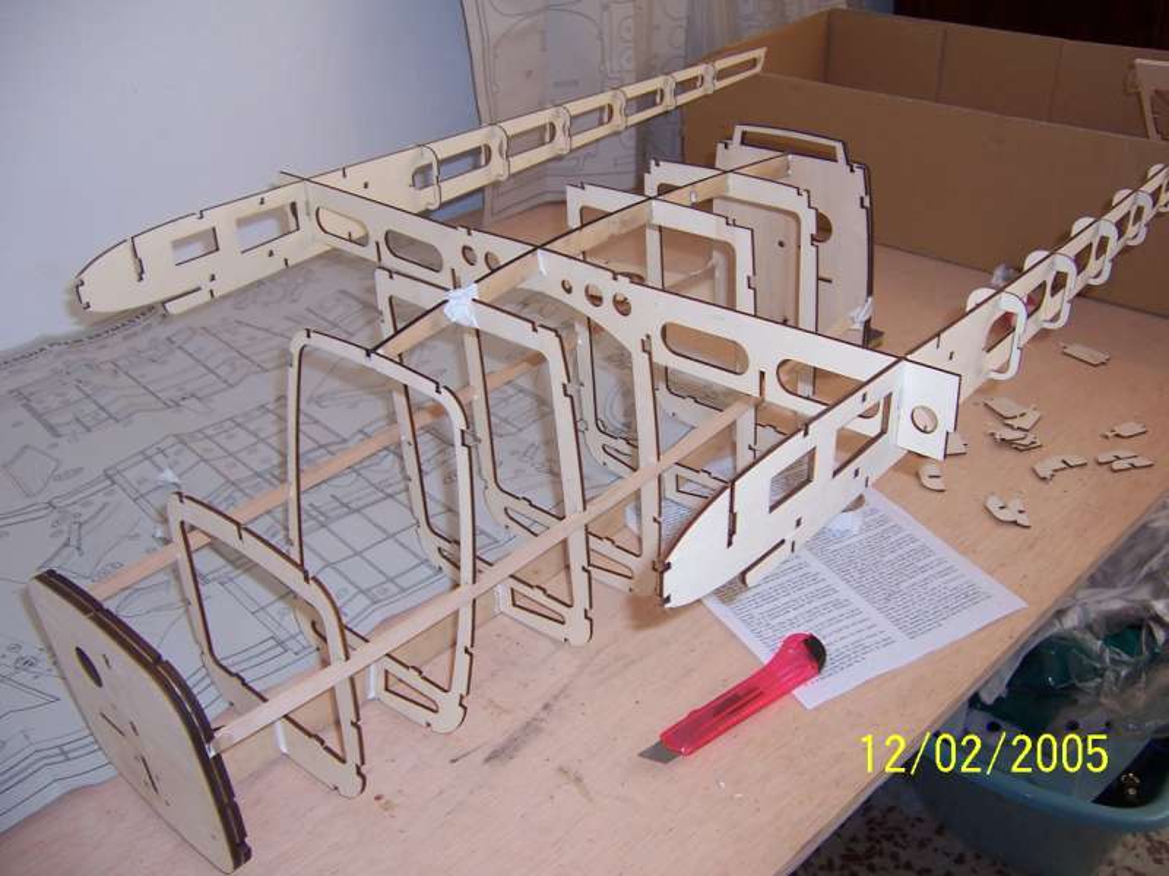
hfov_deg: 55.4
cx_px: 584
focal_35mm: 33
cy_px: 438
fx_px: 1114
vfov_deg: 42.9
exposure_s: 1/60
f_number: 2.8
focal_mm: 5.5
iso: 80
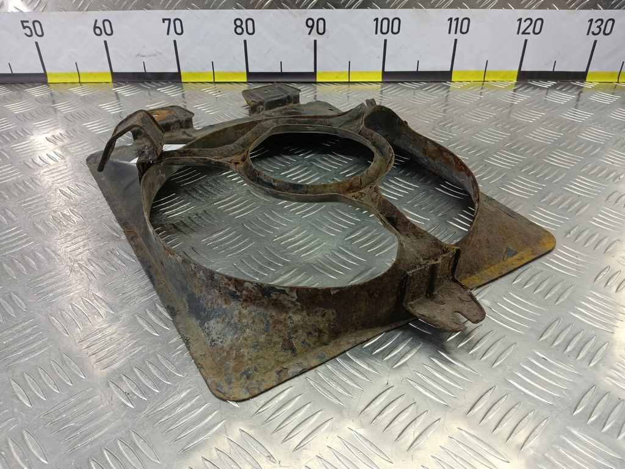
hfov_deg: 65.3
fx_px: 487
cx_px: 312
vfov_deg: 51.4
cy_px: 234
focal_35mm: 27
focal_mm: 4.11
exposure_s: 1/50
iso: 140
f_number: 1.6
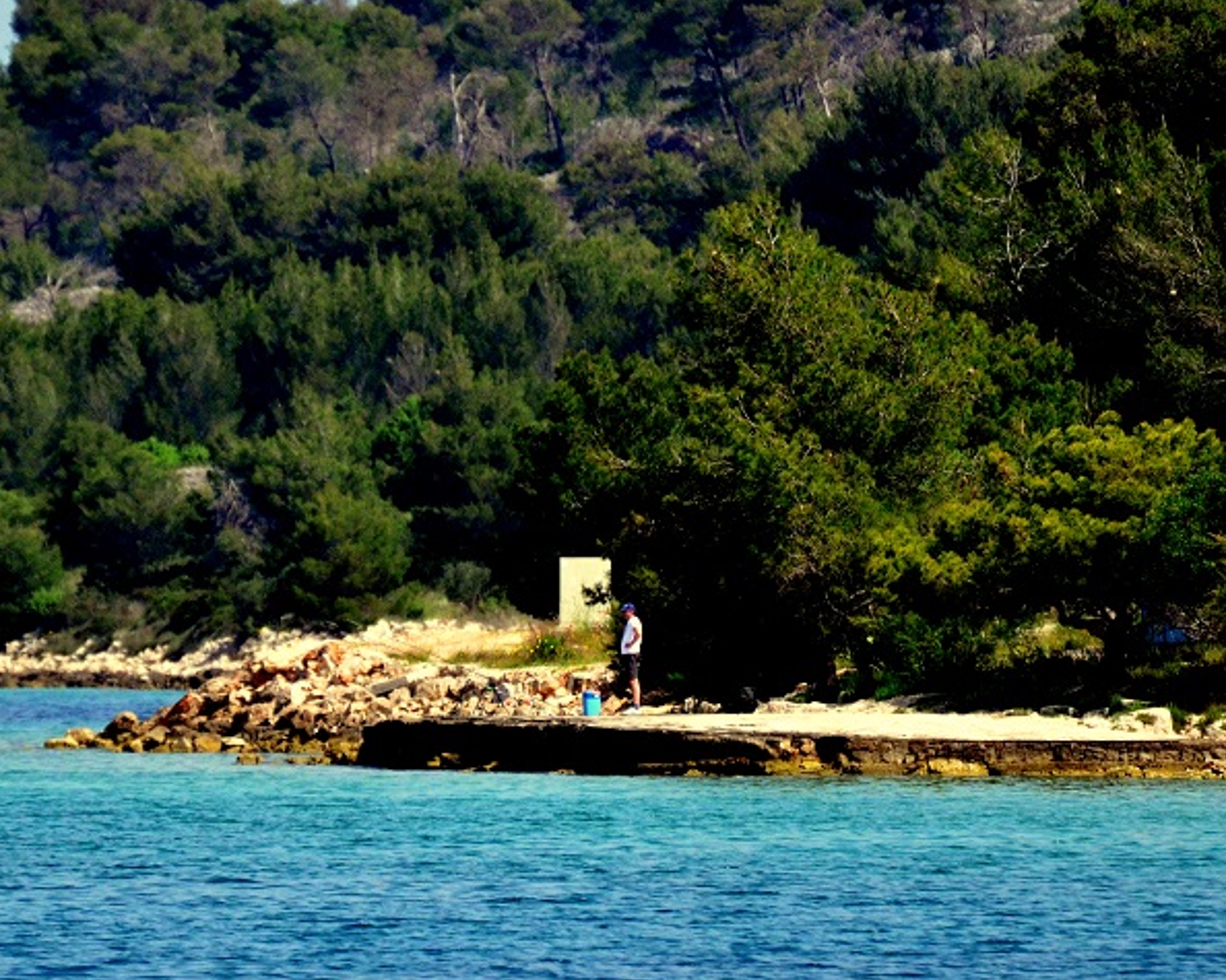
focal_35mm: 638
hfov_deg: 3.0
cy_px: 420
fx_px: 23146
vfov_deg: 2.4
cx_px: 587
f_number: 5.6
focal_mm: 270
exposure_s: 1/8000
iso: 2200
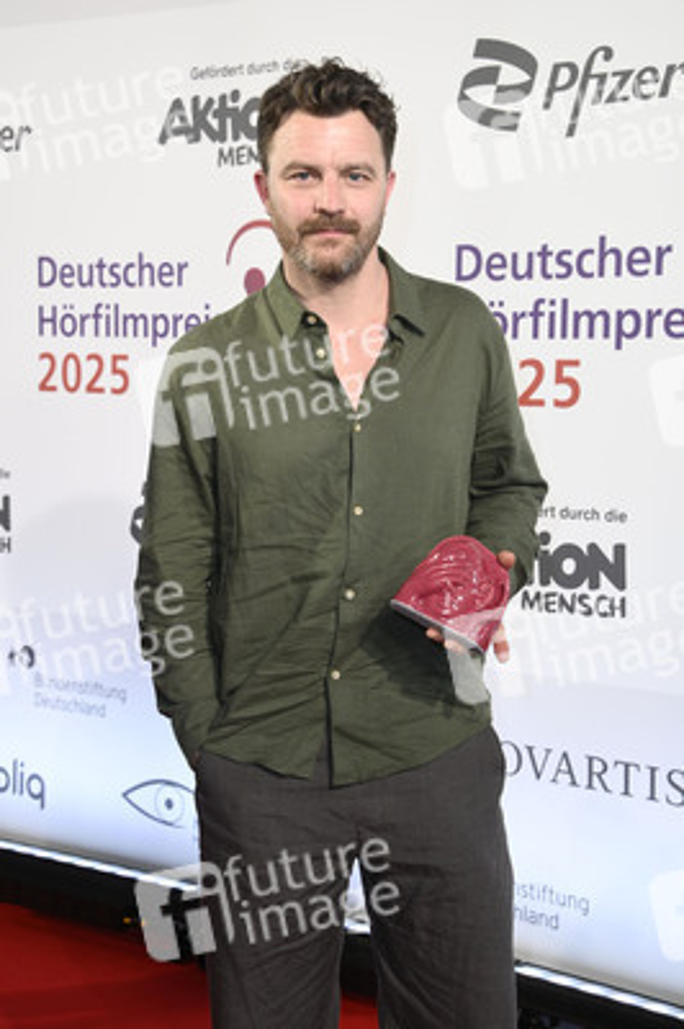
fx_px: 1599
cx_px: 342
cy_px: 514
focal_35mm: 56
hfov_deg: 24.2
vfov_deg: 35.7
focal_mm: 56
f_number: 5.6
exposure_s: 1/200
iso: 1600
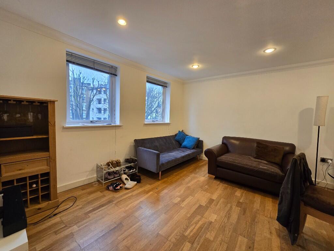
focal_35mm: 13
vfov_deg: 89.9
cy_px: 126
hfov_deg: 106.2
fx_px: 125
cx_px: 167
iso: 125
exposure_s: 1/100
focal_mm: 2.2
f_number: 2.2
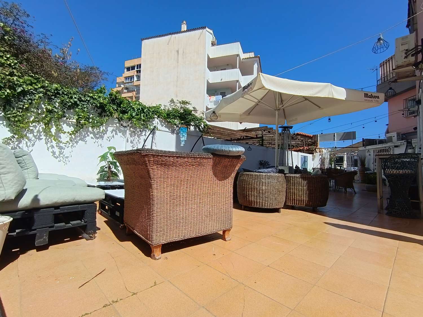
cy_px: 158
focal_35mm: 17
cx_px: 212
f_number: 2.2
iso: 107
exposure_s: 1/1174
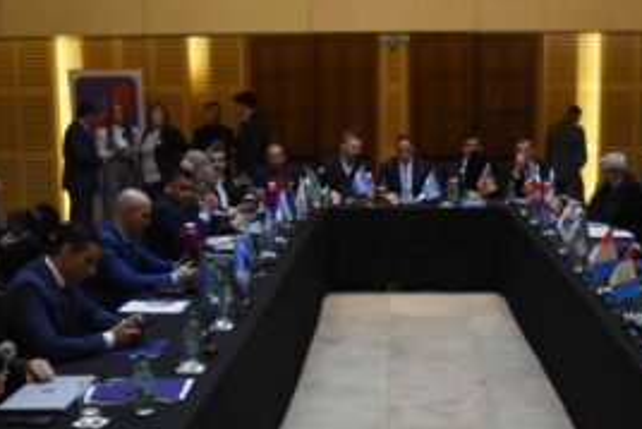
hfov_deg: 37.5
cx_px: 374
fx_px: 943
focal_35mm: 53
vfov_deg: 25.6
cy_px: 235
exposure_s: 1/125
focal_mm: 21
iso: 1600
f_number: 3.8
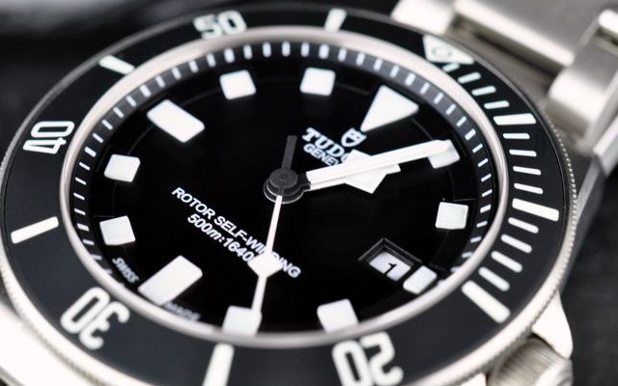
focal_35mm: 62
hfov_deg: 33.0
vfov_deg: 21.0
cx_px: 313
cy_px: 186
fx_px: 1044
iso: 1250
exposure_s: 1/50
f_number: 10
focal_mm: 40
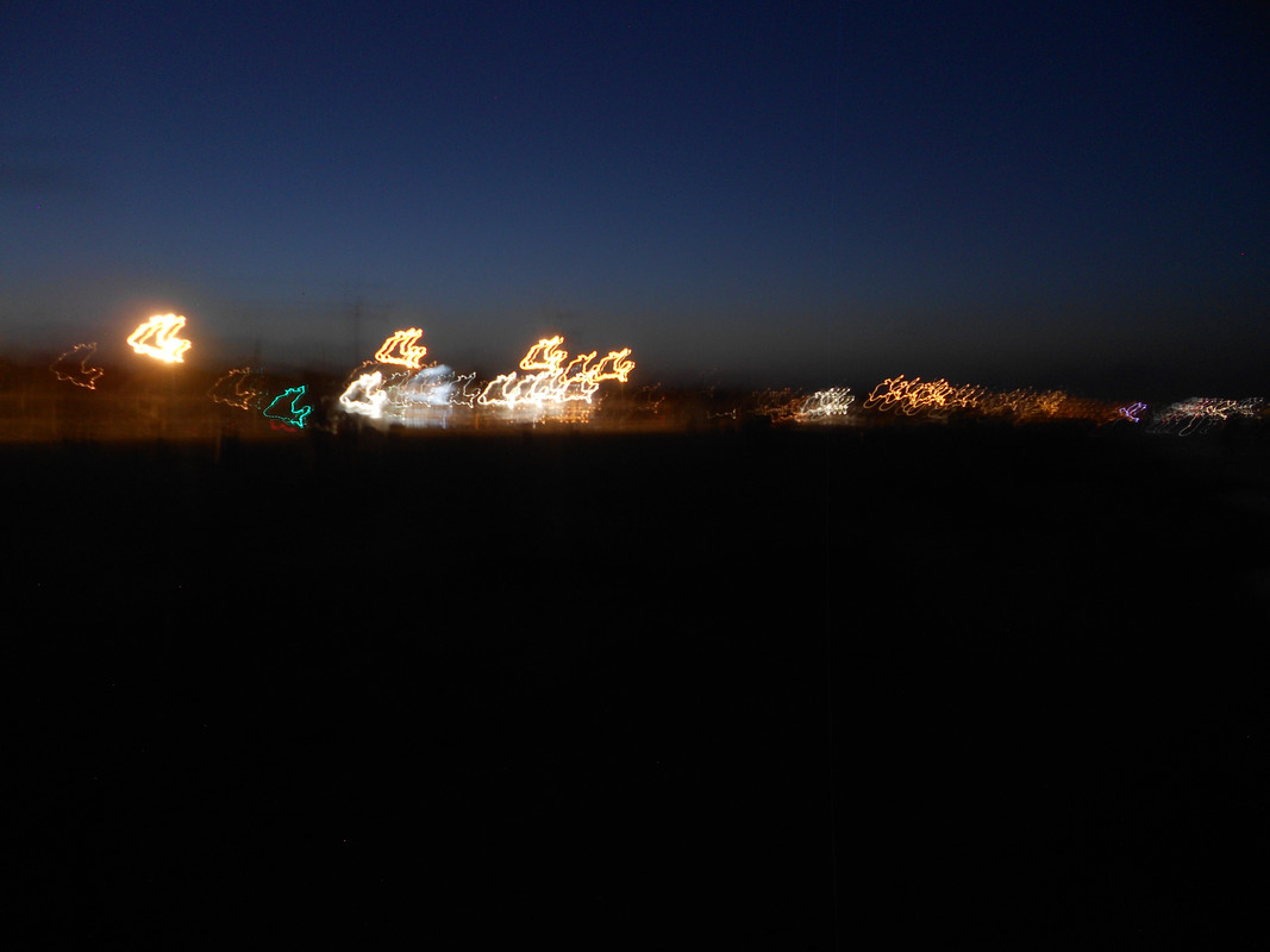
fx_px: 954
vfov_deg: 53.1
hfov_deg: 67.3
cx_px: 635
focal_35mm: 26
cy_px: 476
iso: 80
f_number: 8
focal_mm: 4.6
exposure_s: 4
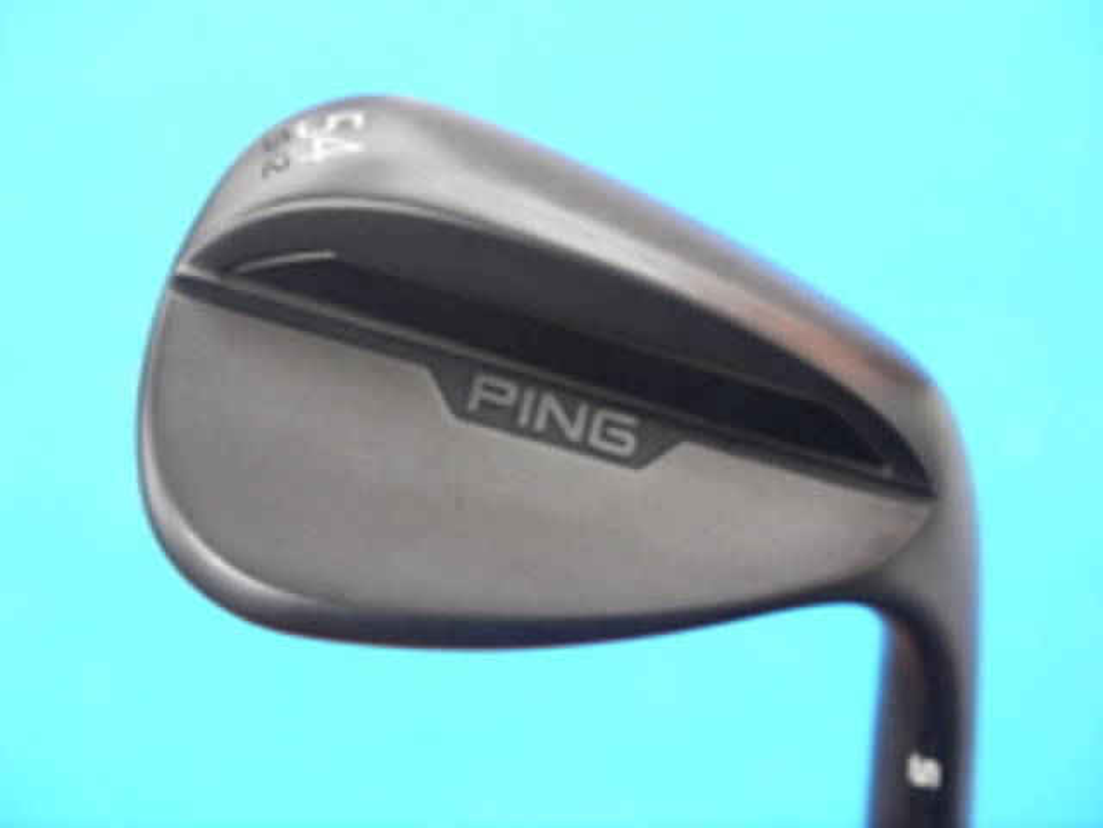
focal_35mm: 84
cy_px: 414
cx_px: 552
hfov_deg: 23.3
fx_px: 2677
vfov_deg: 17.6
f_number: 5.6
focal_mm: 42
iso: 800
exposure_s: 1/40
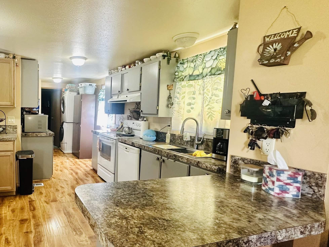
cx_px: 78
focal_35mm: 22
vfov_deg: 61.1
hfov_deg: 70.7
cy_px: 129
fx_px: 209
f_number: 2.2
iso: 250
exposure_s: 1/60
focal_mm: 2.22
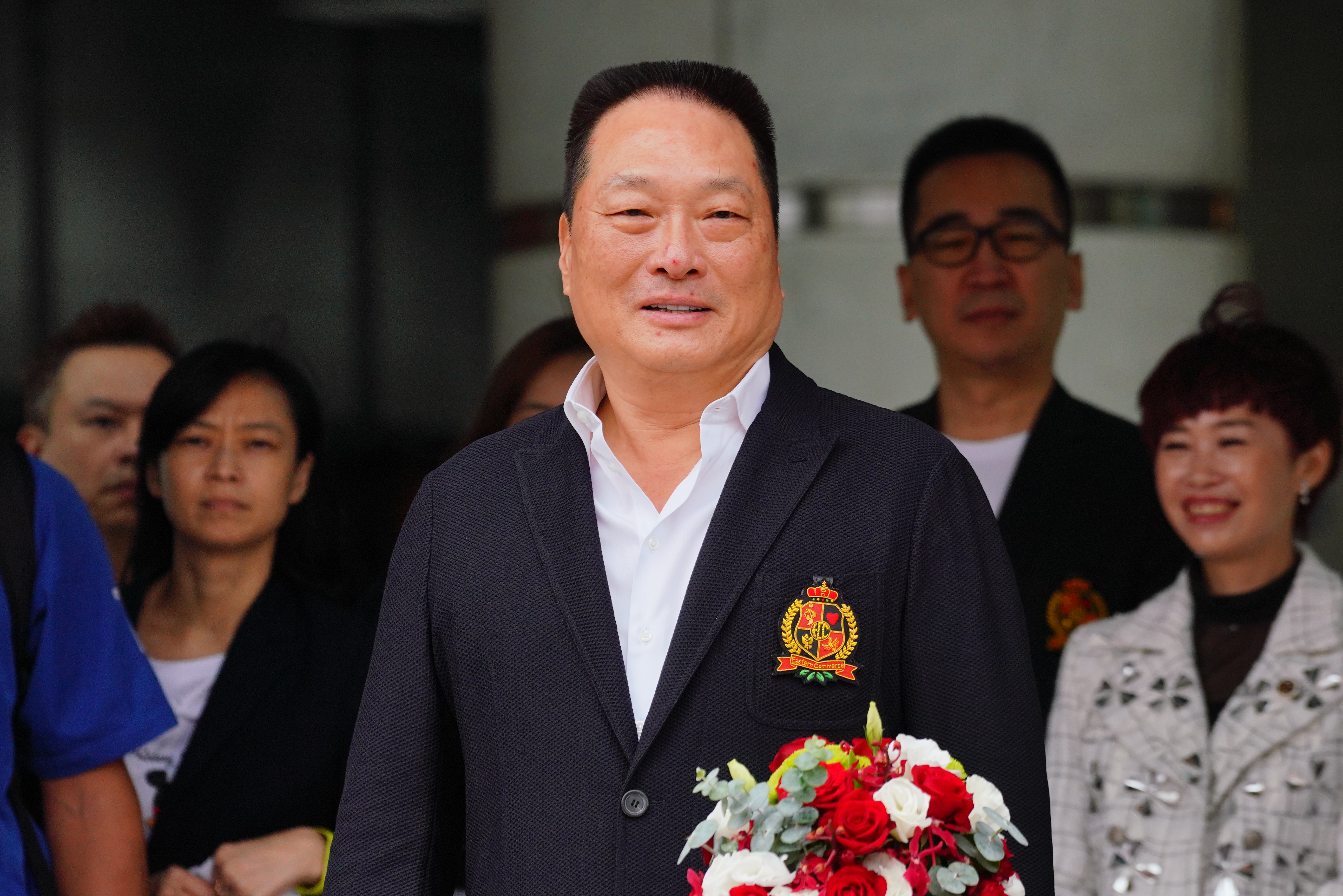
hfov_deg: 6.9
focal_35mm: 300
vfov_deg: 4.6
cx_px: 672
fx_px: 11193
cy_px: 448
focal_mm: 200
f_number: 5.6
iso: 800
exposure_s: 1/2000
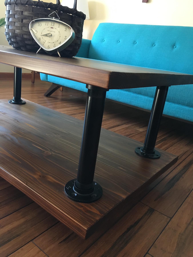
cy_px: 128
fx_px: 216
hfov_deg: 48.2
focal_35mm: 29
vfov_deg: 61.7
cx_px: 96
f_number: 2.2
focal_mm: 4.15
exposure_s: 1/30
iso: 200
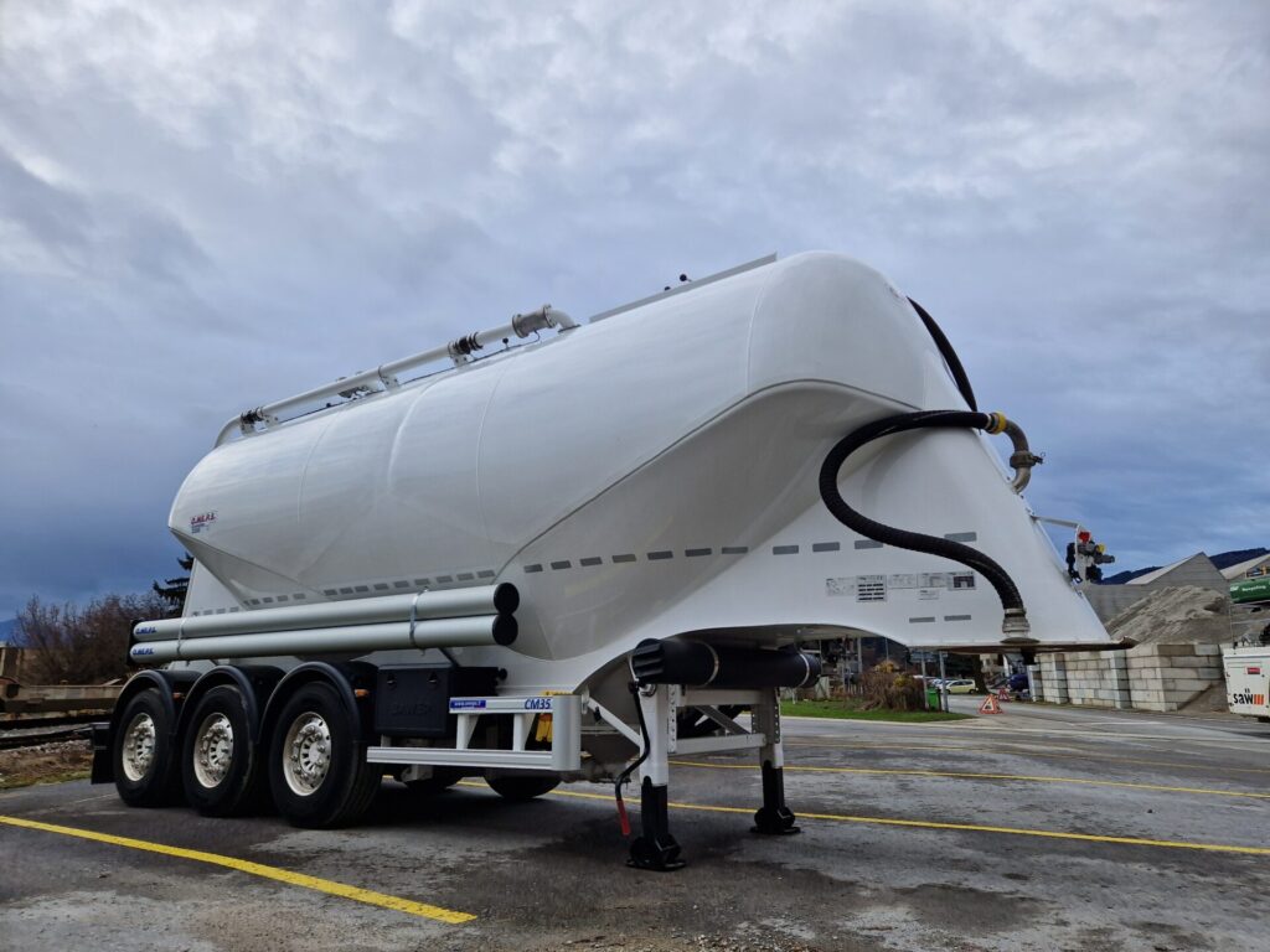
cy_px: 476
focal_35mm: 23
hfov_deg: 73.9
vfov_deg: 58.9
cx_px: 635
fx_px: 844
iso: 50
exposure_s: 1/594
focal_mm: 5.4
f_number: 1.8
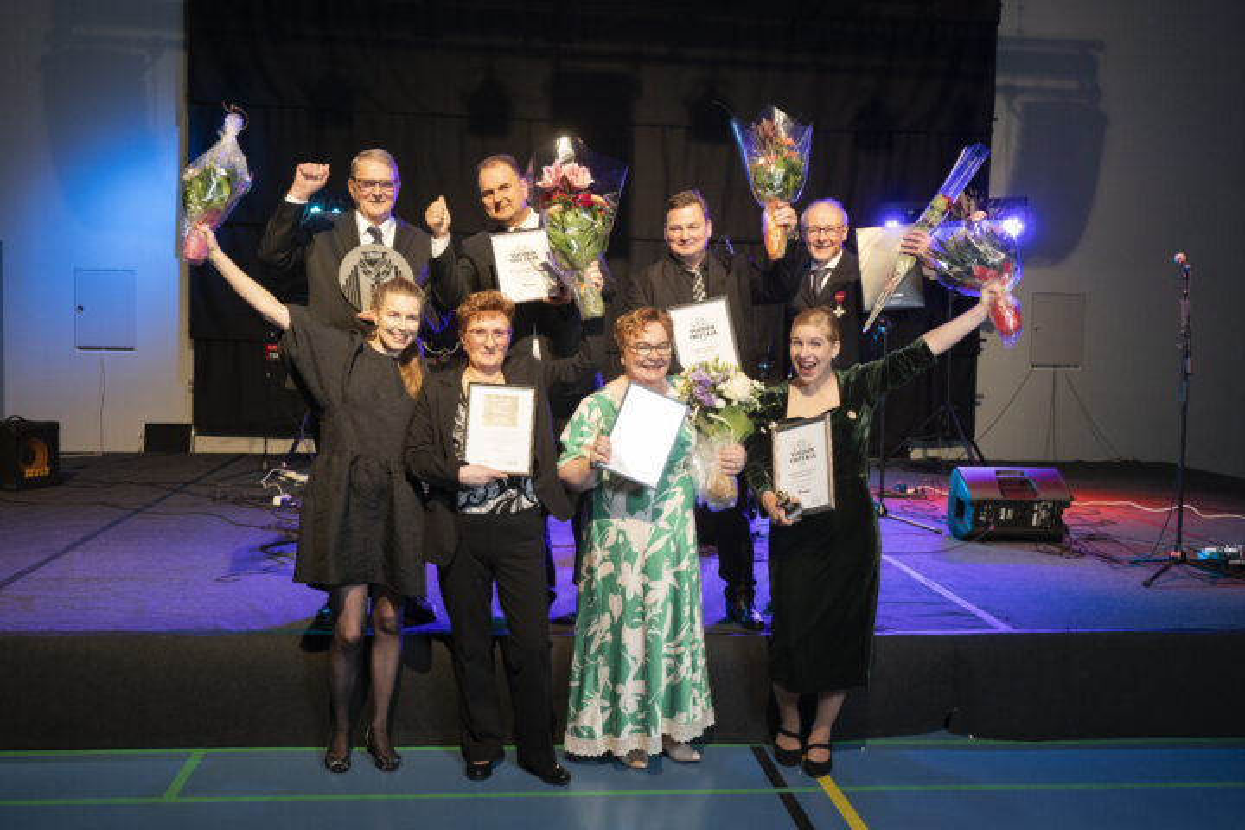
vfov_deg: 38.4
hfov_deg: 55.1
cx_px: 622
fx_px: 1193
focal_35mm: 34
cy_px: 415
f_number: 4
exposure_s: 1/200
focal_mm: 34.5
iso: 2500
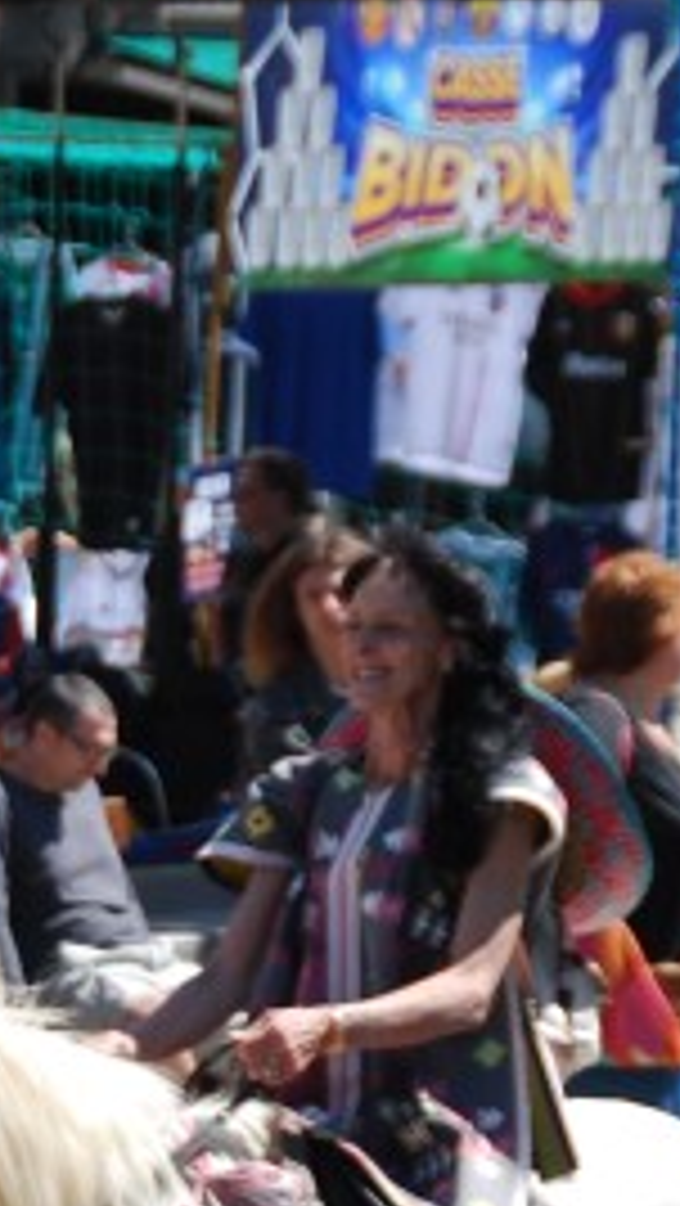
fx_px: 10405
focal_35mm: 325
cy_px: 729
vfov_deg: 6.6
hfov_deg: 3.7
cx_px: -2
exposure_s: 1/500
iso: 180
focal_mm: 62
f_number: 5.6
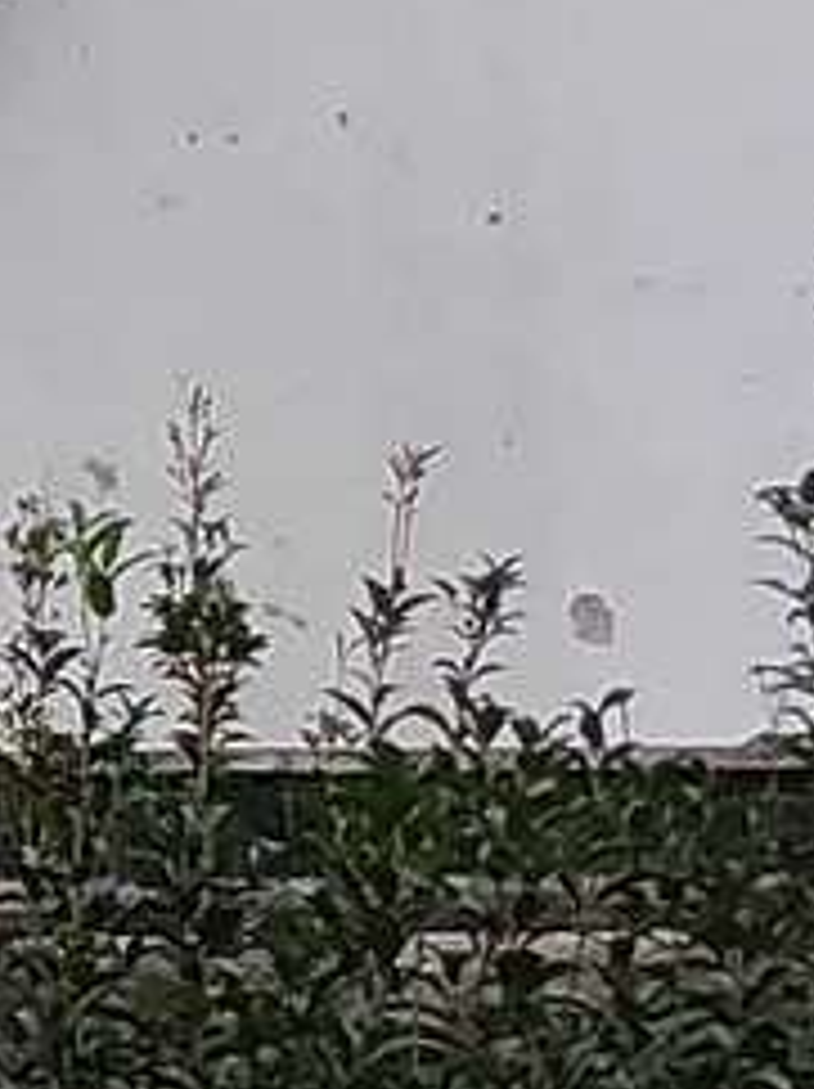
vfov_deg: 17.3
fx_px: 3549
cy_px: 898
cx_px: -589
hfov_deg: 12.1
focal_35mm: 113
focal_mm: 1.68
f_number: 2.2
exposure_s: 1/1122
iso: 100
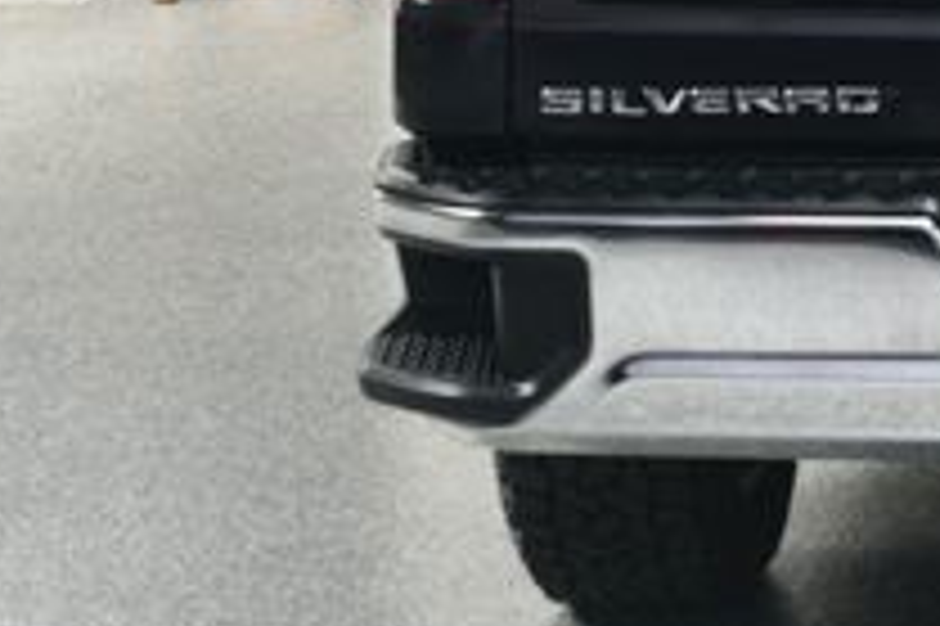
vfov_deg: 9.8
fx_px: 3600
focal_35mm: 138
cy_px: -149
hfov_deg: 14.2
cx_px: 1295
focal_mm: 30
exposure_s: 1/160
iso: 100
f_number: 10
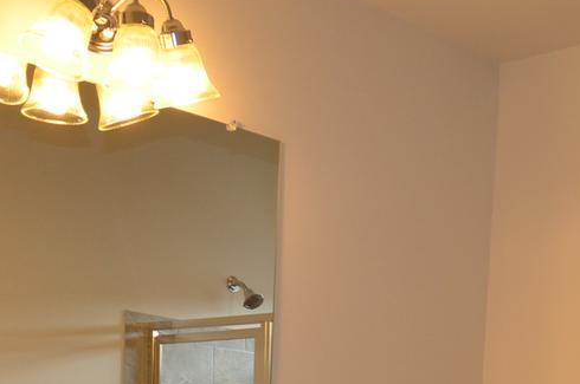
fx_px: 1159
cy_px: 547
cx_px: 340
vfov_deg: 17.3
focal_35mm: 72
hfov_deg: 28.1
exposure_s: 1/125
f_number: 4.2
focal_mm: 11.5
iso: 400
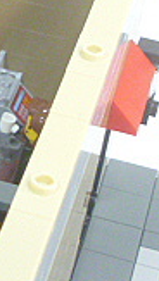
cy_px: 100
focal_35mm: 150
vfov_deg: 14.3
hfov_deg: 7.5
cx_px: -254
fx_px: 1121
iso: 400
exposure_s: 1/15
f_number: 3.5
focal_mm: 6.3
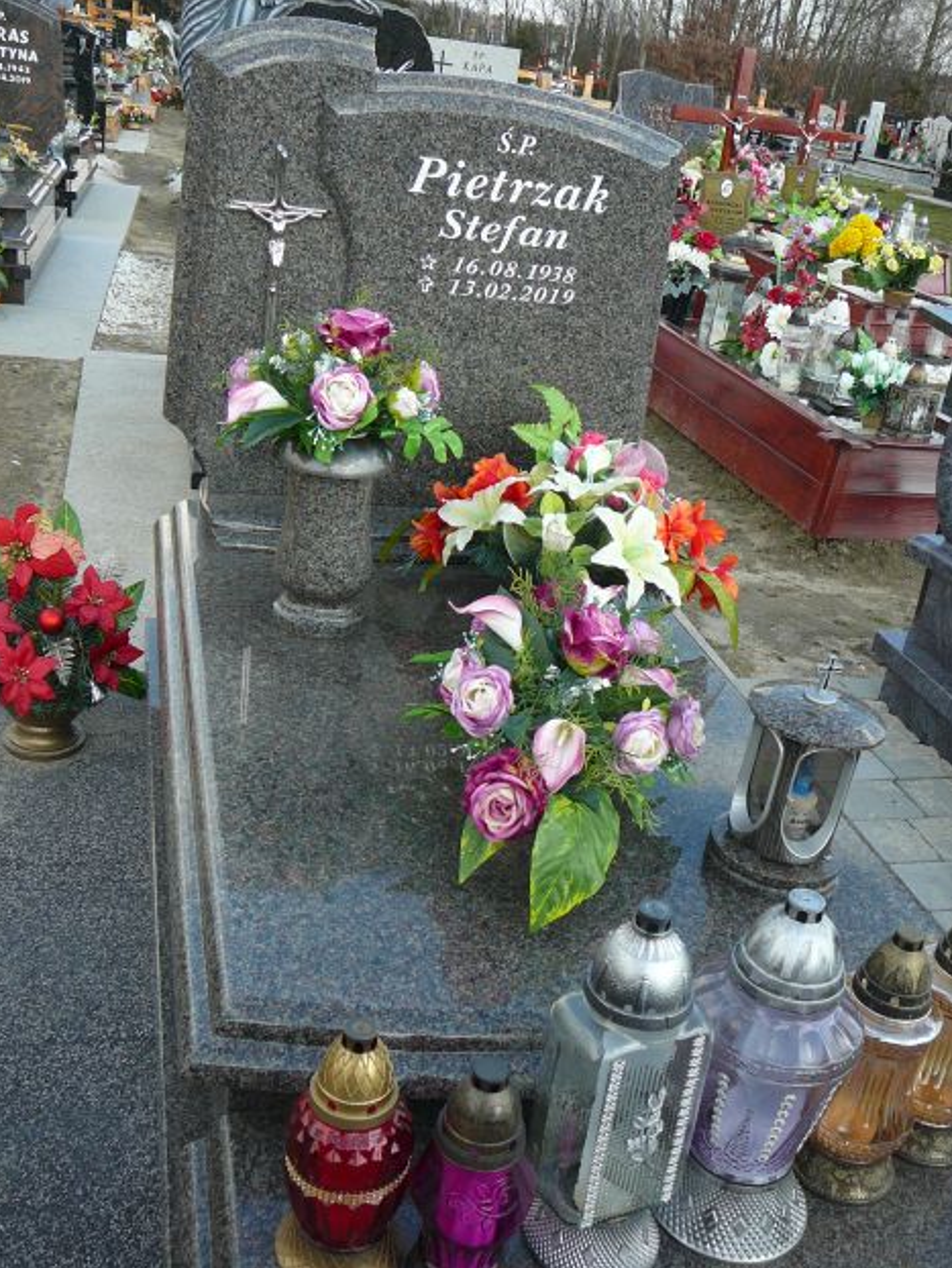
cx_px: 477
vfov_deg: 51.3
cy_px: 650
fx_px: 1319
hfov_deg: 39.7
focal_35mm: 36
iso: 80
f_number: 2.8
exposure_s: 1/320
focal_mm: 5.2
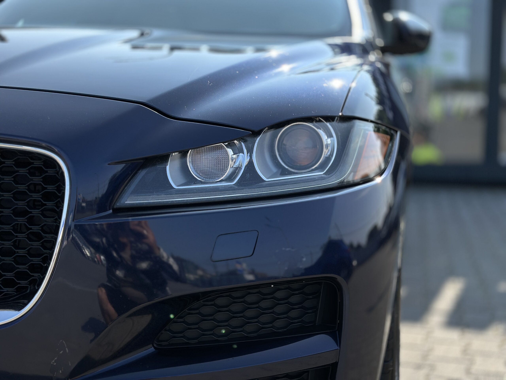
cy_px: 190
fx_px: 702
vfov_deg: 30.3
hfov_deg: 39.7
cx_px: 253
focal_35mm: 48
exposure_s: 1/3597
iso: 100
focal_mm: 6.86
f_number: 1.78
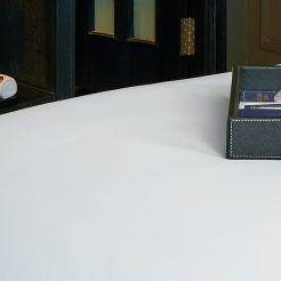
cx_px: 410
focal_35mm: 152
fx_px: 1396
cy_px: -190
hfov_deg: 11.1
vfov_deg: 10.9
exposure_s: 1/10
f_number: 8
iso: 250
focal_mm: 22
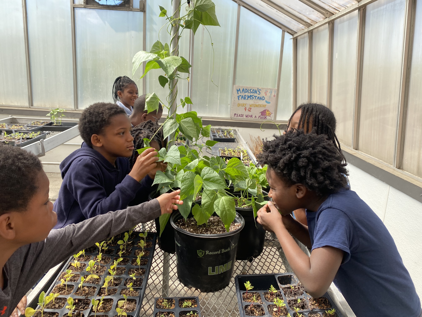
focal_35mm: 26
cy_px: 158
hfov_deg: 67.3
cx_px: 211
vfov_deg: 53.1
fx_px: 317
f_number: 1.8
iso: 32
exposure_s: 1/475
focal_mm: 4.25
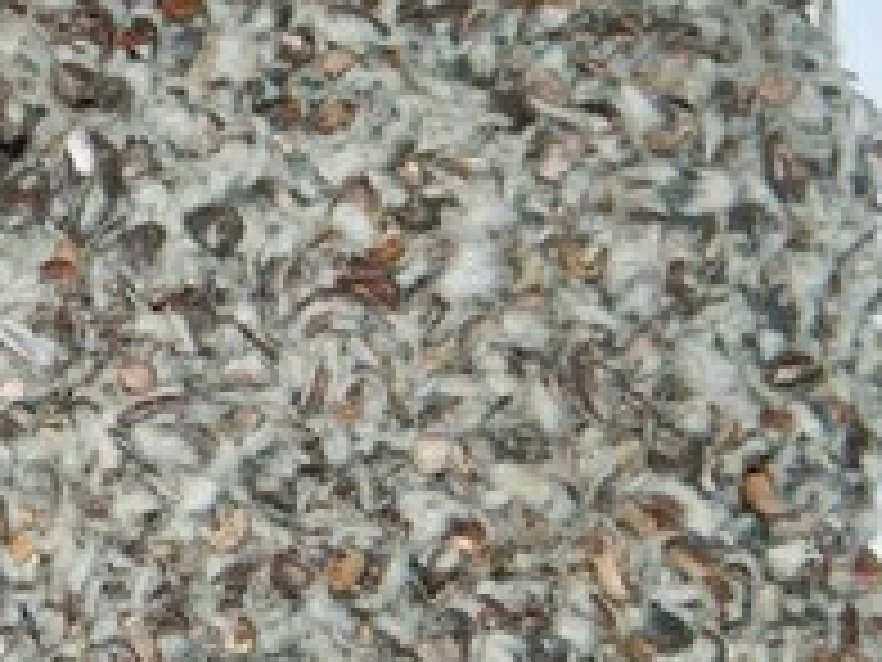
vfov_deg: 12.3
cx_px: -58
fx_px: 3058
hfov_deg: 16.0
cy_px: 331
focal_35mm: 120
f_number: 3.6
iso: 200
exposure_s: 1/50
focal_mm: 8.4
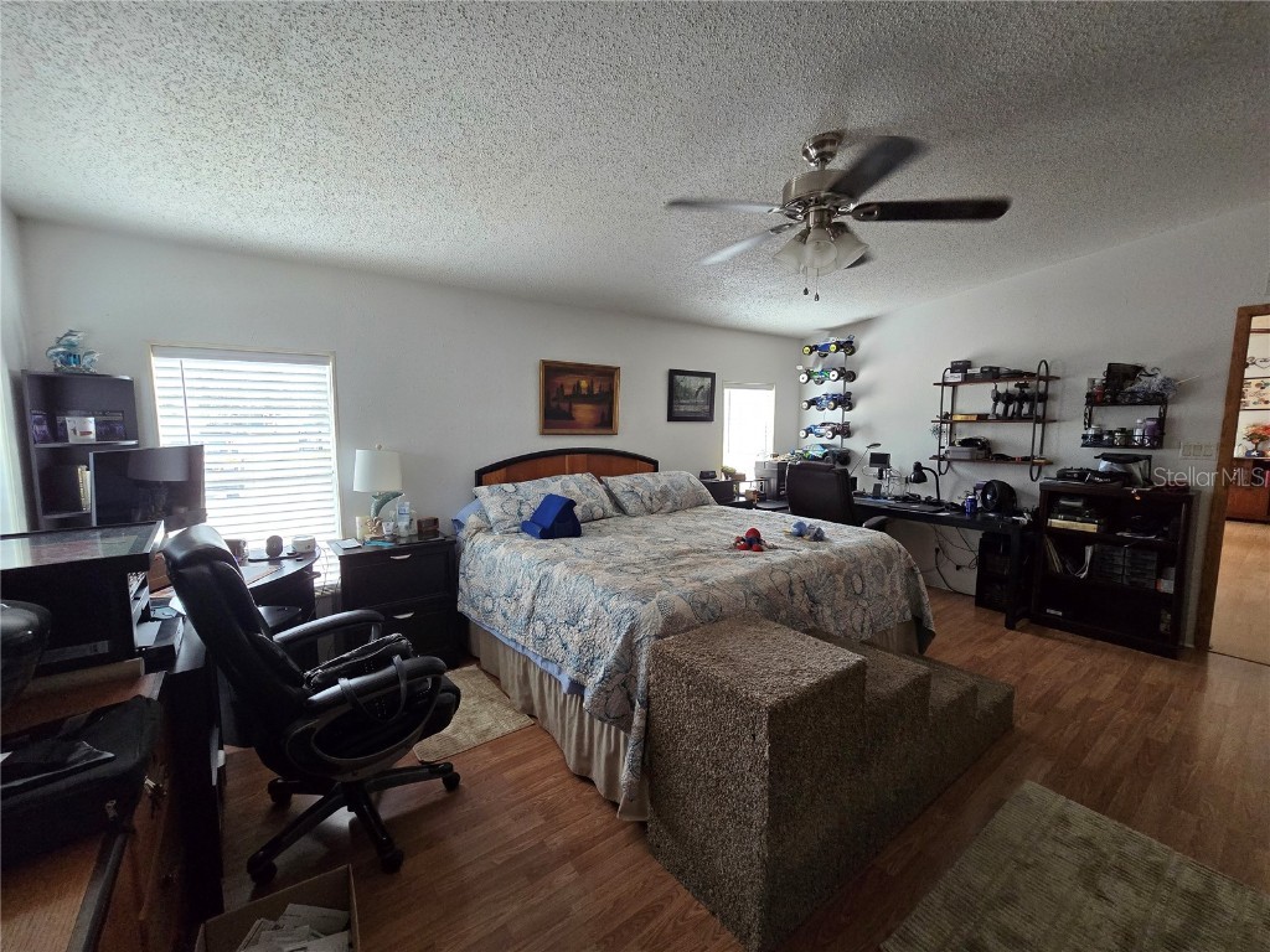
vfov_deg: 89.9
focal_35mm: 13
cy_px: 476
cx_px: 635
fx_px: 477
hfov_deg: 106.2
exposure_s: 1/100
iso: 320
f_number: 2.2
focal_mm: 2.2
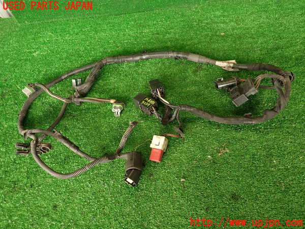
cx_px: 152
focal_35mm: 25
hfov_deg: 69.4
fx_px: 220
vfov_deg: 54.9
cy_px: 114
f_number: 2
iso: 160
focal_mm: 4.5
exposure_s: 1/60
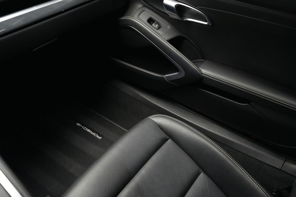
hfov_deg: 54.4
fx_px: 288
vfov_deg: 37.8
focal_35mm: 35
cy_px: 98
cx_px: 148
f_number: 4
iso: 12800
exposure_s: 1/60
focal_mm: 35
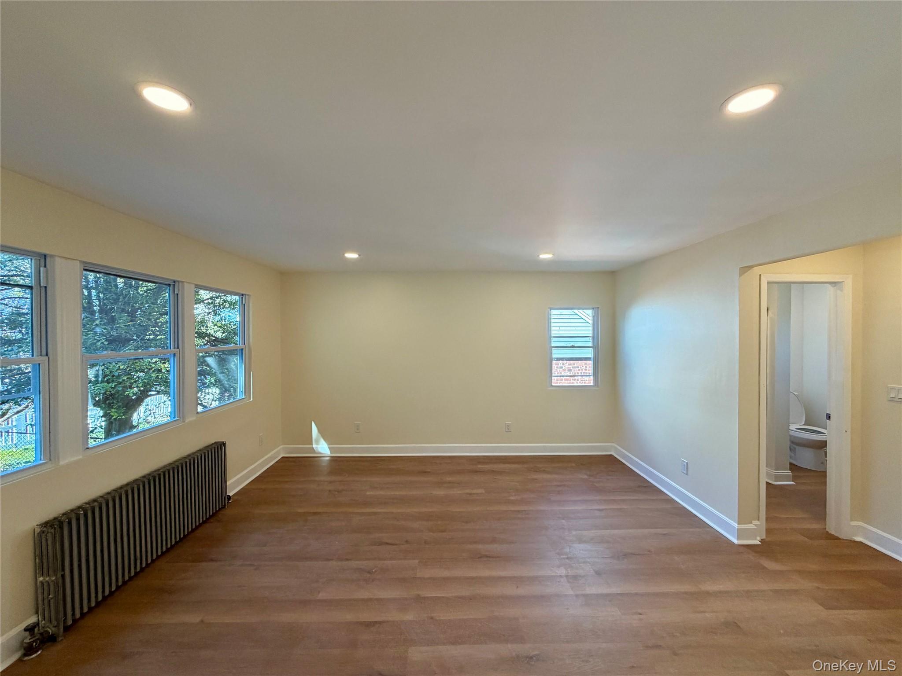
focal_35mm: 14
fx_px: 365
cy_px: 338
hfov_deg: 102.1
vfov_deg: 85.7
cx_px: 451
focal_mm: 2.22
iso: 160
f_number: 2.2
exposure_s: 1/120
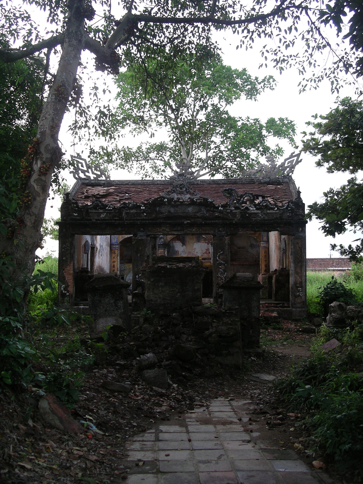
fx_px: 629
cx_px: 182
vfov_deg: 42.1
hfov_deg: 32.2
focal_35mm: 45
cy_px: 242
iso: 160
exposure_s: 1/40
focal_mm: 9.3
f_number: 3
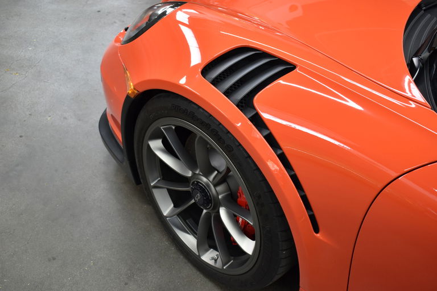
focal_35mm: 39
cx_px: 218
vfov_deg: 34.2
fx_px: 473
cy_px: 146
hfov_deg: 49.6
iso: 560
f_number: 4
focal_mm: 26
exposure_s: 1/40
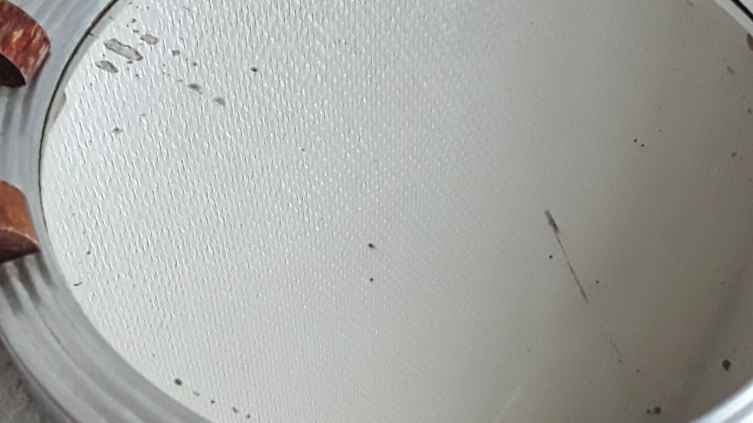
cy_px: 168
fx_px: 1118
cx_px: 459
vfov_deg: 21.4
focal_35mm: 56
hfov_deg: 37.1
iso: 200
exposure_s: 1/50
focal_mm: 2.91
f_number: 1.9
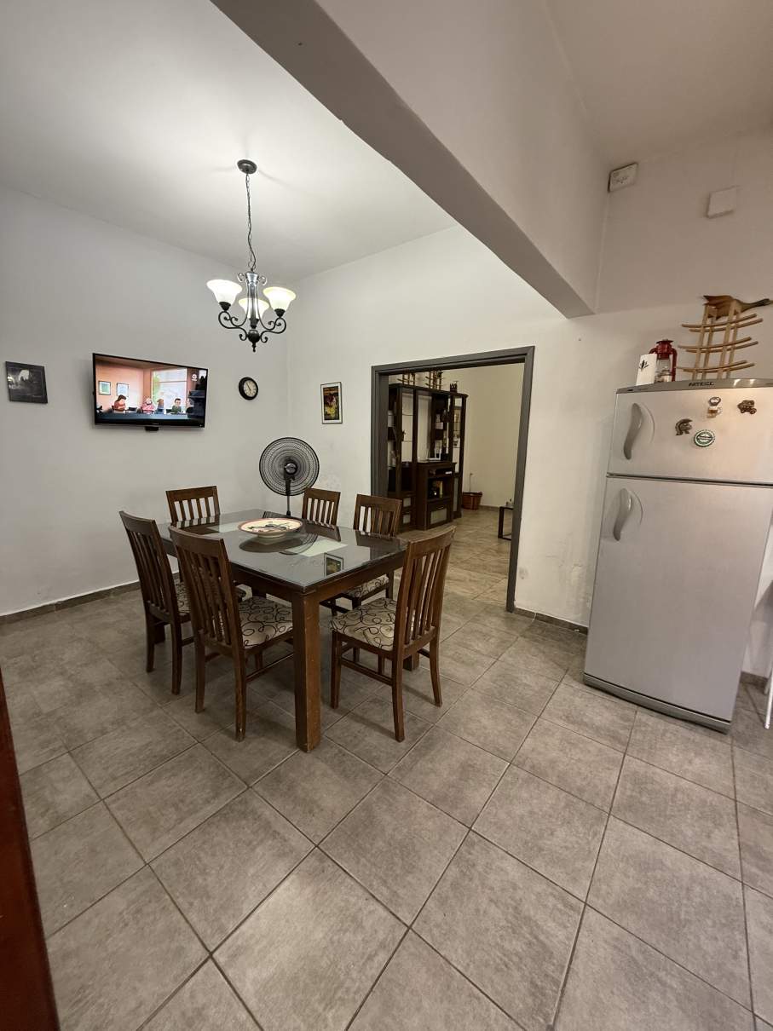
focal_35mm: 14
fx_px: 417
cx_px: 386
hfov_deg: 85.7
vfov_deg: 102.1
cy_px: 516
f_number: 2.2
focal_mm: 2.22
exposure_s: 1/50
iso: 250
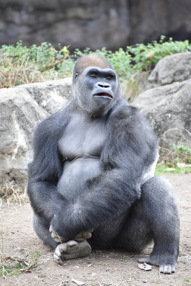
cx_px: 96
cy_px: 143
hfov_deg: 5.5
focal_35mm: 250
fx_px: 1988
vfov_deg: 8.2
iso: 2500
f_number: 5.6
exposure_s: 1/500
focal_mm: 250
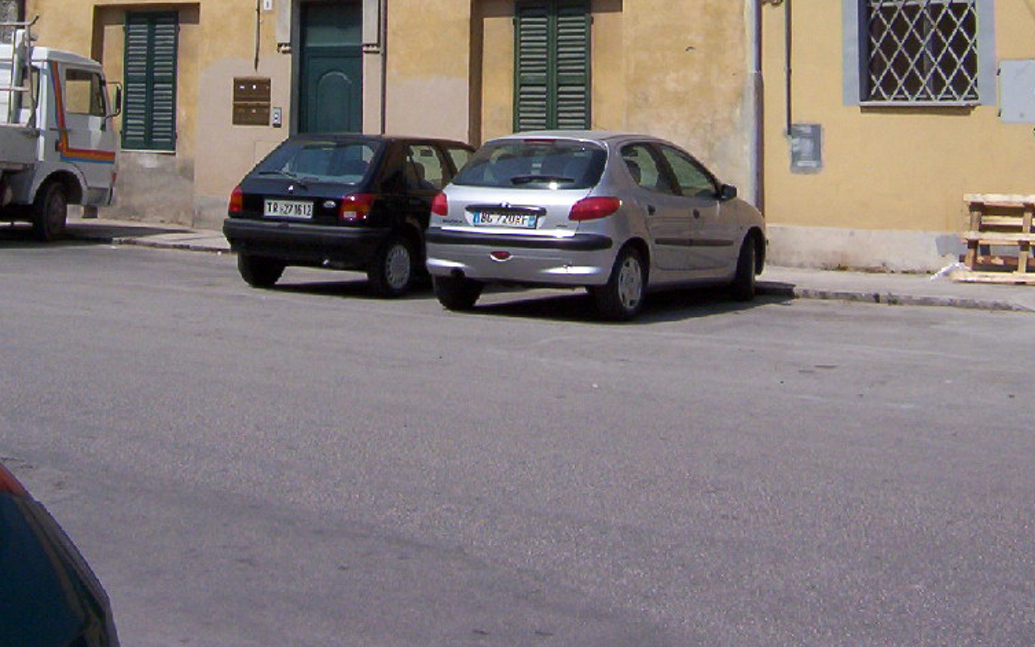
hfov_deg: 34.0
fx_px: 1693
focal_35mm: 60
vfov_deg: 20.1
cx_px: 449
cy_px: -154
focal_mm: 5.54
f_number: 5.24
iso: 100
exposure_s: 1/1515
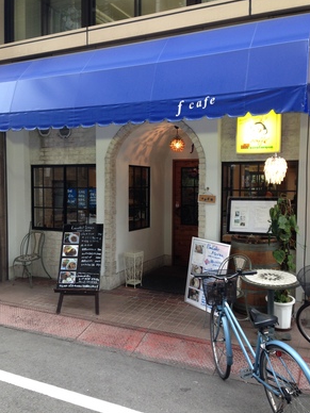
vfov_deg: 54.0
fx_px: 406
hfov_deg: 41.8
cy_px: 210
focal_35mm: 34
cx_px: 158
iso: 50
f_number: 2.4
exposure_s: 1/24
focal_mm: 4.12
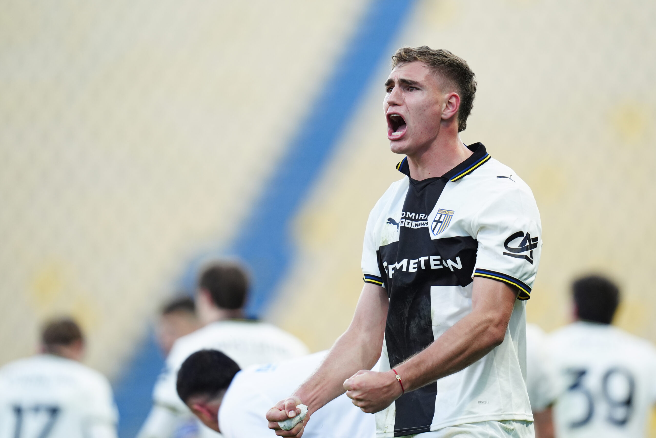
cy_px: 219
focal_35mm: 400
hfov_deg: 5.2
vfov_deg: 3.4
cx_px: 328
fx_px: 7289
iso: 1250
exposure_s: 1/1600
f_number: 3.2
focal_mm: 400
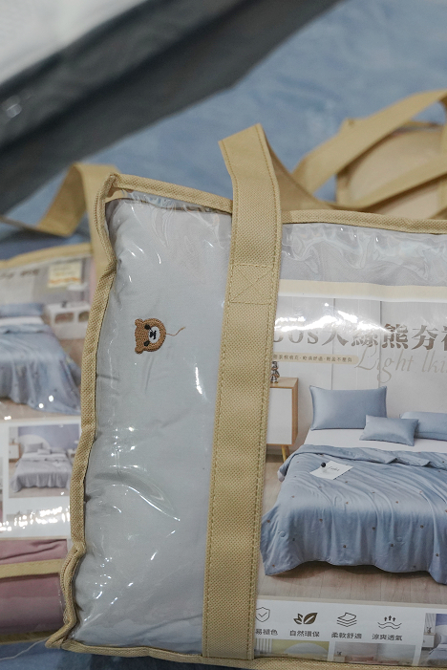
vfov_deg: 26.3
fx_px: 1433
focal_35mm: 77
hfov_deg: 17.7
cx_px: 262
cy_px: 374
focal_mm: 45
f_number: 2.8
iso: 2000
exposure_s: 1/160
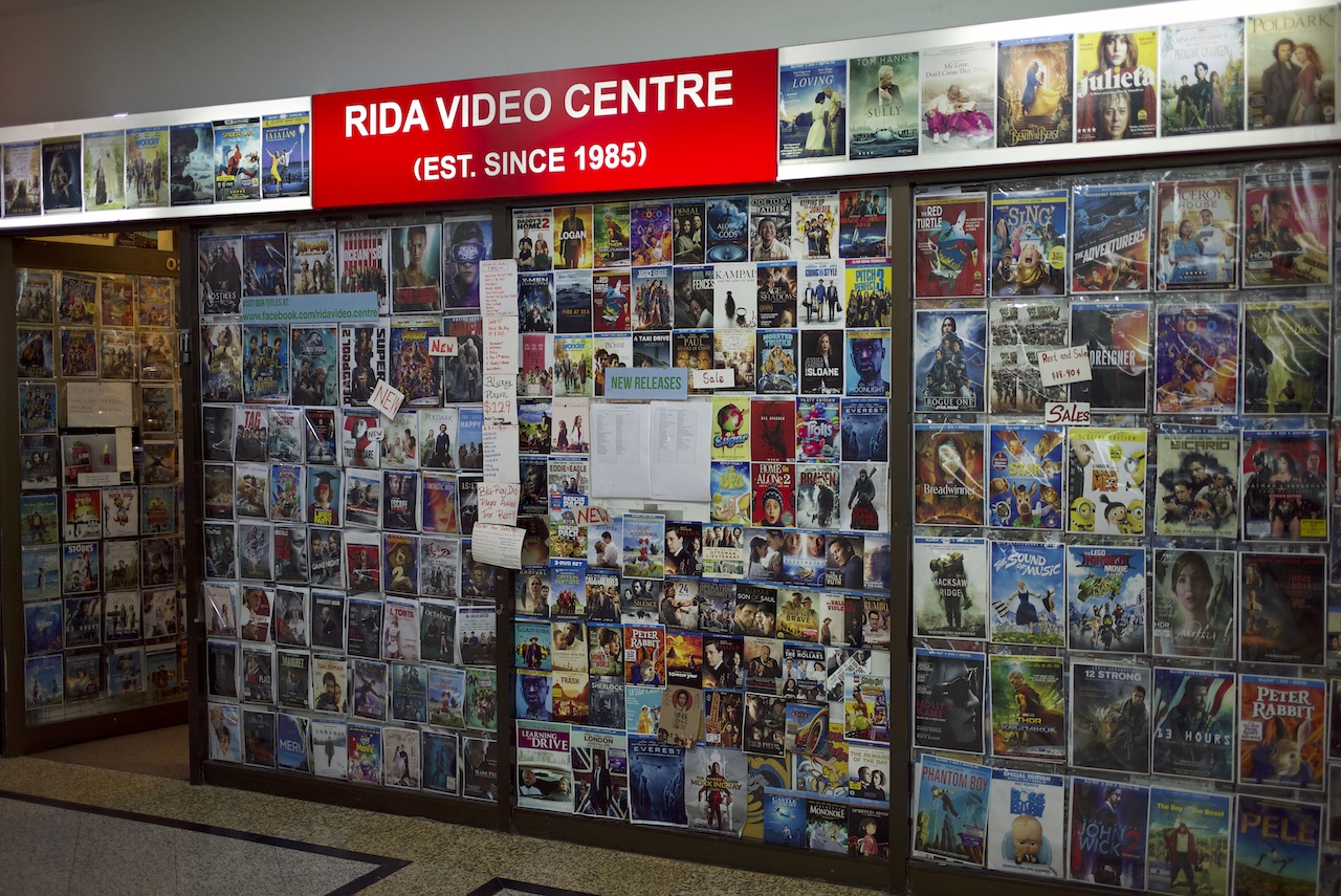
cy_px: 448
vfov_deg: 37.9
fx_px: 1304
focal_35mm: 35
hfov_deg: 54.4
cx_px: 670
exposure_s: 1/160
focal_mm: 35
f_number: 2.5
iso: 1250
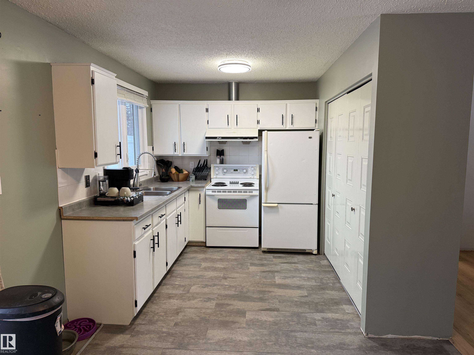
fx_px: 329
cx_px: 237
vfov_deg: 56.8
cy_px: 178
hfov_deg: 71.6
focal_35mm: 24
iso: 200
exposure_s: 1/120
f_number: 1.78
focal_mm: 6.76
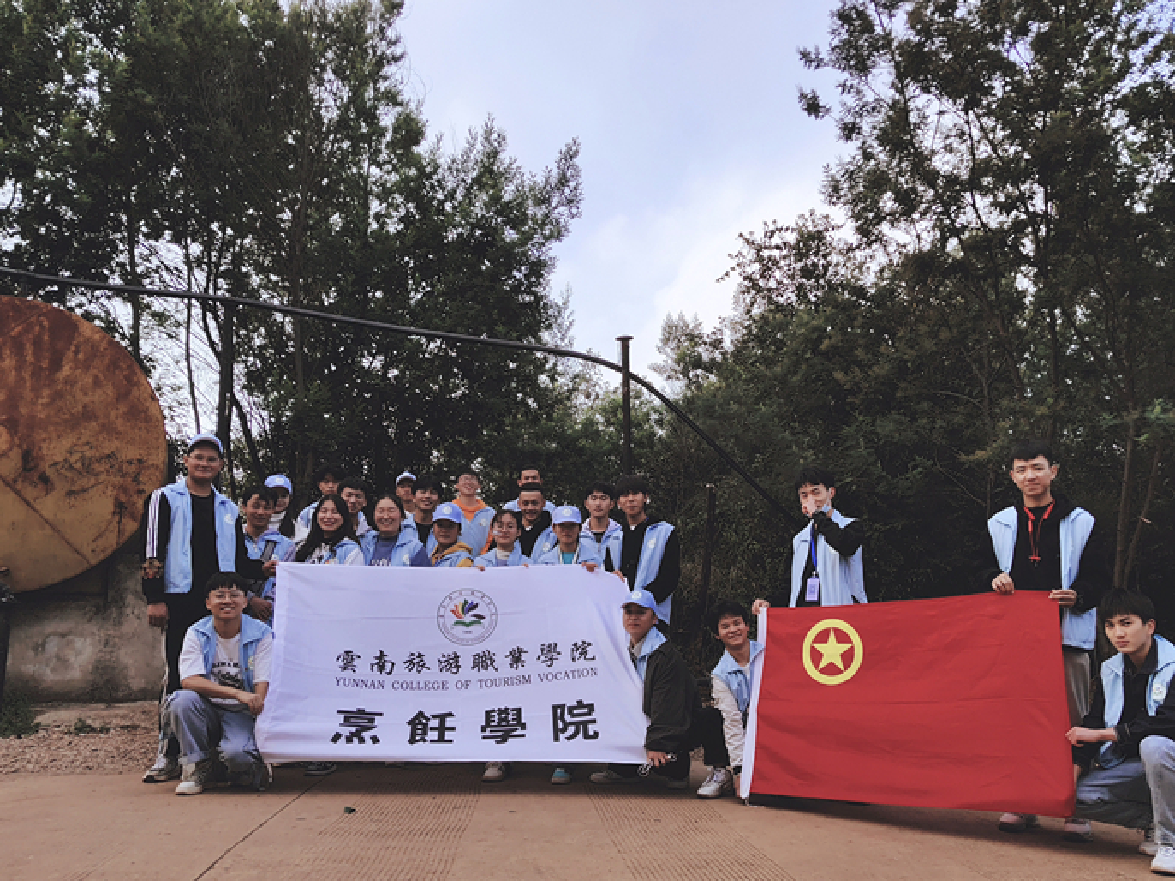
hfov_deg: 52.6
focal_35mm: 35
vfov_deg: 40.6
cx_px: 632
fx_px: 1188
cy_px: 492
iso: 50
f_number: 1.79
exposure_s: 1/885
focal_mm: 4.35
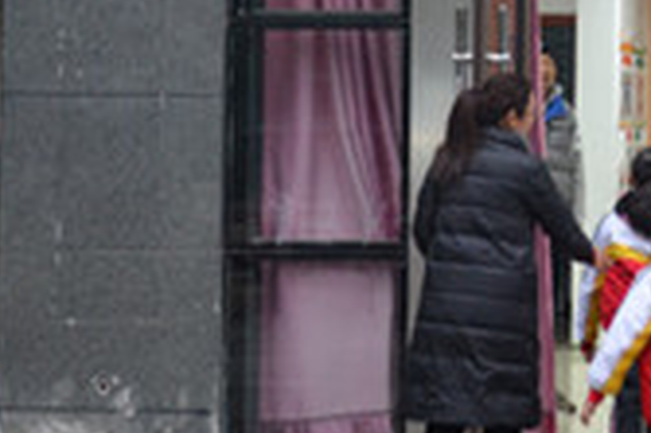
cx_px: 971
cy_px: 27
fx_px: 2728
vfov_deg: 9.0
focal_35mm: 151
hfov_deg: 12.9
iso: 640
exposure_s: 1/60
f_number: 4.5
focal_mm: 28
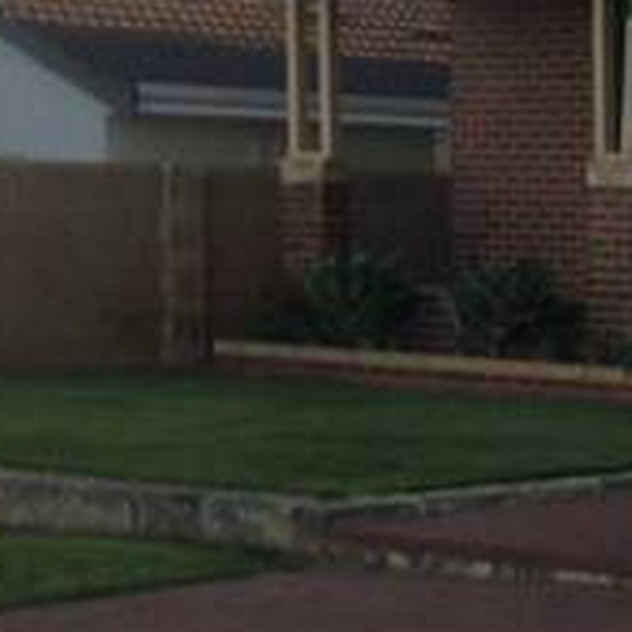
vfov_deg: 12.7
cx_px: 1249
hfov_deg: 11.5
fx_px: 2830
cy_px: 448
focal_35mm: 137
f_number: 2.4
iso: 50
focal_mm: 4.12
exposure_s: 1/259
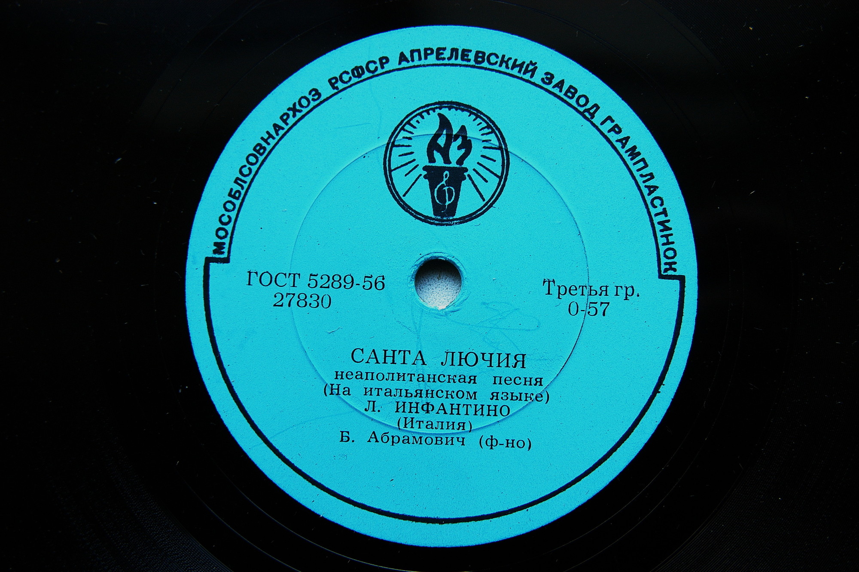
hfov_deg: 37.9
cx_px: 430
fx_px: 1252
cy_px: 286
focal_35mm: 52
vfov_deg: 25.7
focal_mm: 35
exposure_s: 1/90
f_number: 5
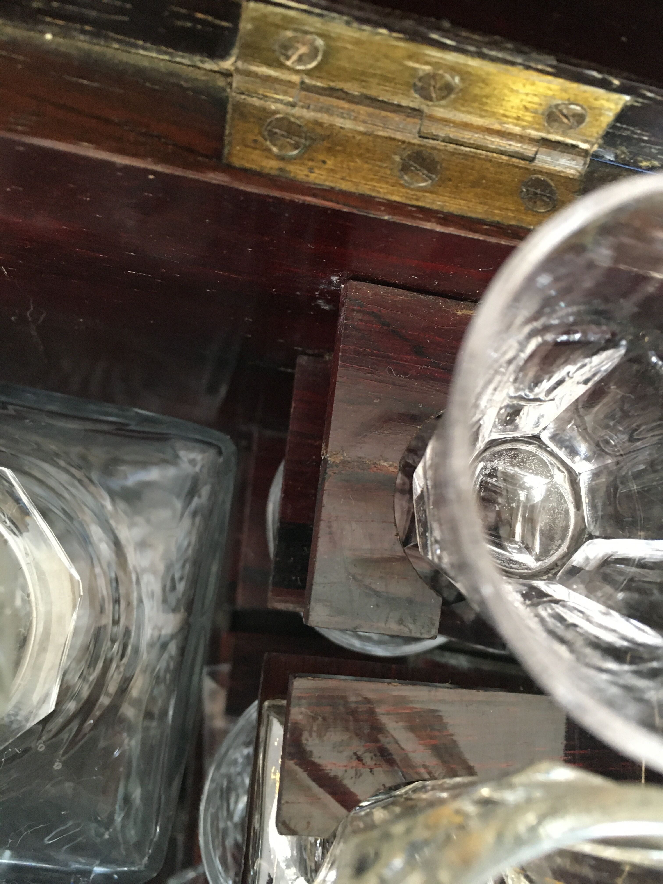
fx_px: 741
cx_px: 332
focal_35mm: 29
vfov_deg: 61.7
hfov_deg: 48.2
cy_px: 442
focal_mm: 4.15
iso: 200
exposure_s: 1/20
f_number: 2.2
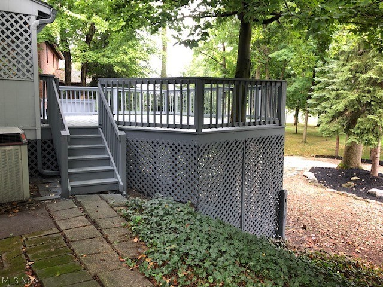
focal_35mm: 28
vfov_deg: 49.7
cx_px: 192
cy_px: 144
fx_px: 310
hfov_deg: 63.4
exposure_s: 1/30
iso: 25
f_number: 1.8
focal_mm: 3.99
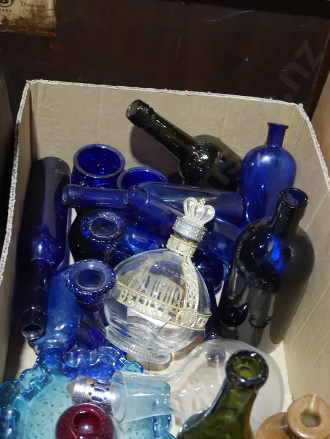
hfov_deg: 26.1
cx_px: 147
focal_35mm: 56
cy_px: 270
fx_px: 712
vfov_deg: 34.2
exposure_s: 1/60
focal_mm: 22
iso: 640
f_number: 4.7
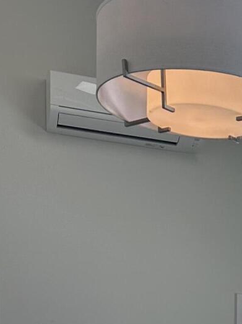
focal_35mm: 92
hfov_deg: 14.9
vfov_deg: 18.9
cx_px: 363
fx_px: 858
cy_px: 477
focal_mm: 6.86
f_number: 1.78
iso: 80
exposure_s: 1/601
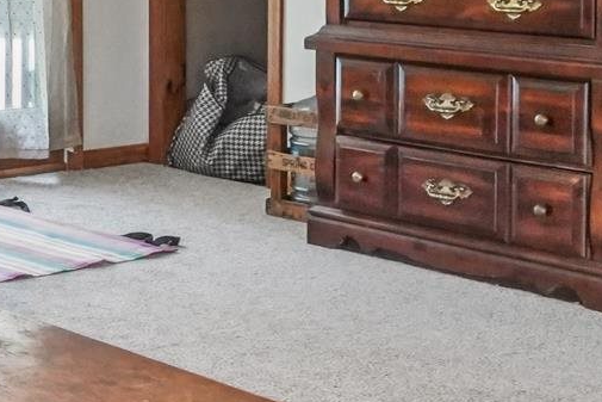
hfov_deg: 19.1
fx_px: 1589
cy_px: -100
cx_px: -266
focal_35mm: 95
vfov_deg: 13.9
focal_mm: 16
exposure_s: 1/30
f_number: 8
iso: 2000
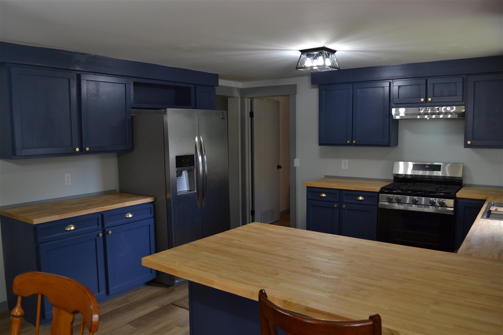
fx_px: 377
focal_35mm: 27
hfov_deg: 67.4
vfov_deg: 47.9
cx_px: 252
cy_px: 168
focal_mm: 18
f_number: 4.5
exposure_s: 1/80
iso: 400
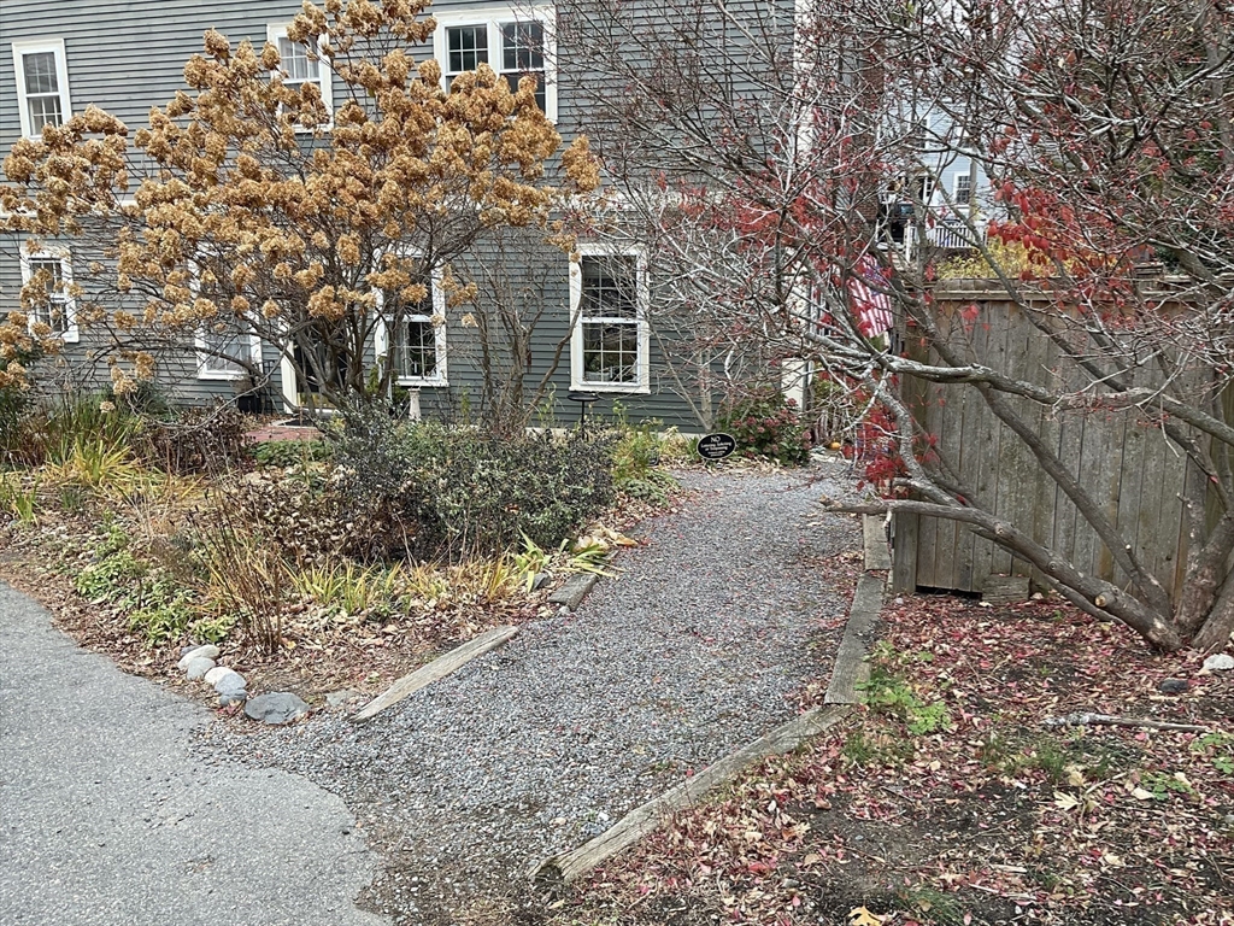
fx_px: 1034
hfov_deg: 61.7
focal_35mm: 29
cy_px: 463
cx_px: 617
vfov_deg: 48.2
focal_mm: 3
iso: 20
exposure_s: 1/122
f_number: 1.8
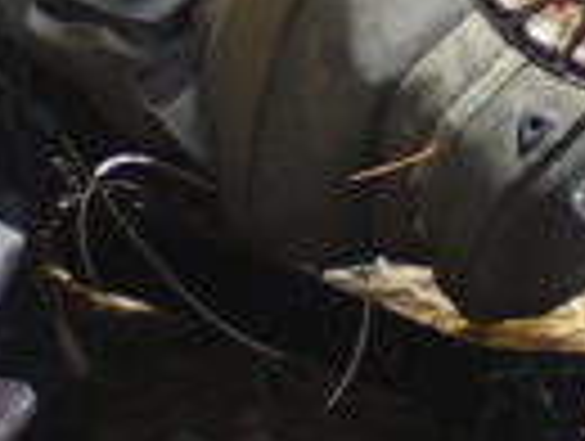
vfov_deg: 5.3
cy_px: -770
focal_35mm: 271
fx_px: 4588
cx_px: 1044
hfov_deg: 7.1
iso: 100
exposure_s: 1/320
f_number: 3.1
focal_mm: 8.41
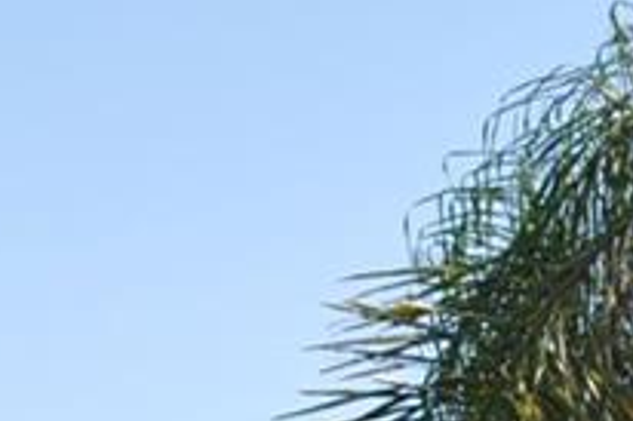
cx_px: 295
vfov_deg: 6.0
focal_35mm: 210
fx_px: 3689
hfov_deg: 9.8
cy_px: 1328
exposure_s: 1/250
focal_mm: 18
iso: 200
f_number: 8
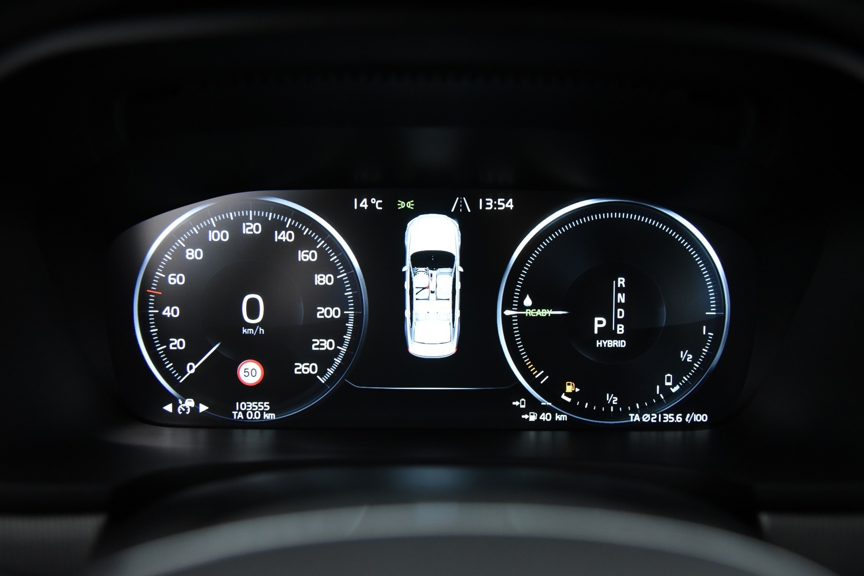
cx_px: 432
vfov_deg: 35.1
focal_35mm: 38
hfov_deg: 50.7
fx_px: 912
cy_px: 288
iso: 4000
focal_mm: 38
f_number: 4
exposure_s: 1/50
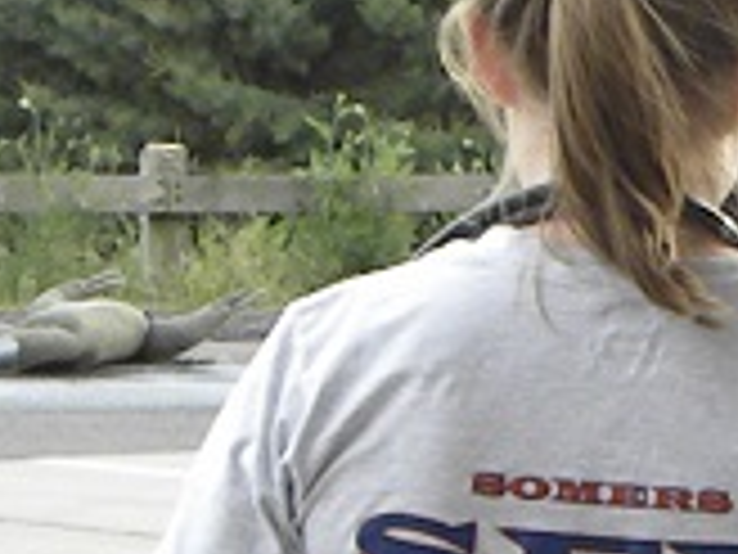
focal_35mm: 228
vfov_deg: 6.5
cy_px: 577
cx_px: 1017
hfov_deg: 8.5
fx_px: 4861
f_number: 5
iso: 640
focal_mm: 11.8
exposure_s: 1/245
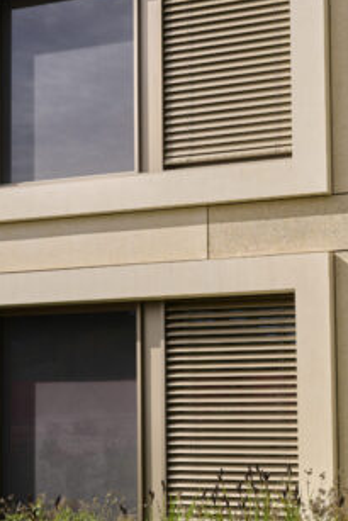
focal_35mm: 60
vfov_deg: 33.4
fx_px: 869
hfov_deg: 21.1
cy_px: 249
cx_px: 419
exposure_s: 1/800
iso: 200
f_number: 7.1
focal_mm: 24
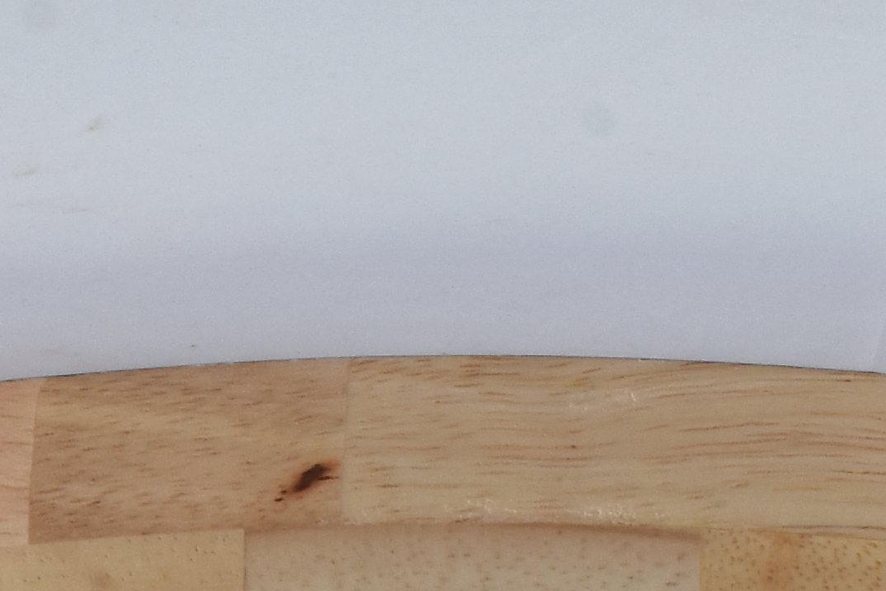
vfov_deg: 3.1
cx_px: 376
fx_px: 10754
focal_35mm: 437
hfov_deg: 4.7
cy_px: 1302
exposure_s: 1/30
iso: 200
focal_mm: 52
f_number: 18
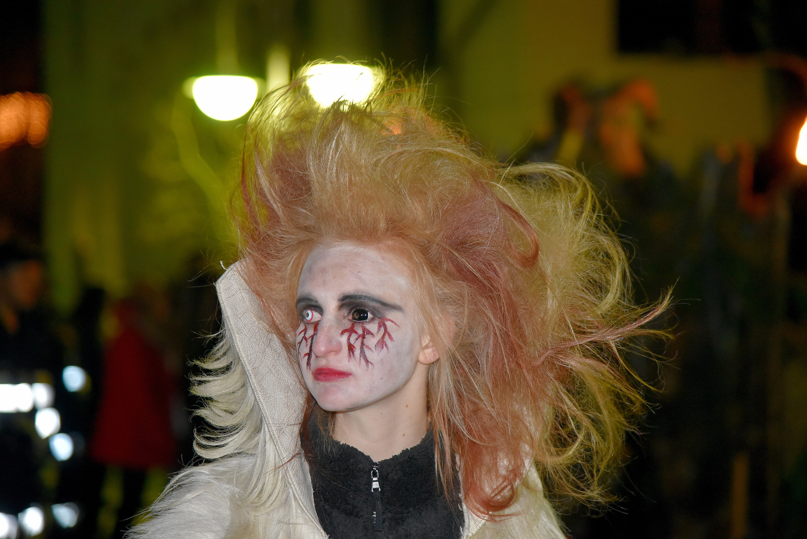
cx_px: 404
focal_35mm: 120
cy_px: 270
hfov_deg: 17.1
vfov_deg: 11.4
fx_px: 2691
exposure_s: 1/60
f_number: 4
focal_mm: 120
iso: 3200
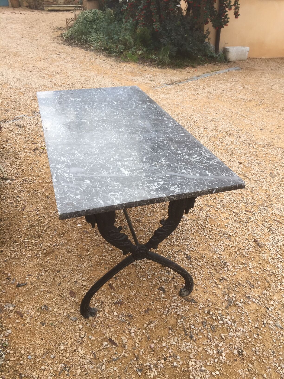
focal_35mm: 29
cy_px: 190
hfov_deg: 48.2
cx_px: 142
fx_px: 317
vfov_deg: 61.7
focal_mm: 4.15
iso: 32
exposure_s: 1/113
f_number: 2.2
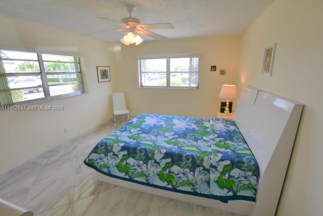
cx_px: 162
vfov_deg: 77.3
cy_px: 108
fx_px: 135
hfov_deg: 100.4
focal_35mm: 15
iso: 140
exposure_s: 1/60
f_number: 5.6
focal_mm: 10
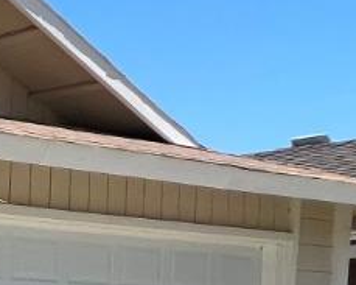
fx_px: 874
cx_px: -723
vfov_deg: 17.2
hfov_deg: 11.4
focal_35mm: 83
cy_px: 389
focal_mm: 1.57
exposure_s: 1/1575
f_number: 1.8
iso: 32
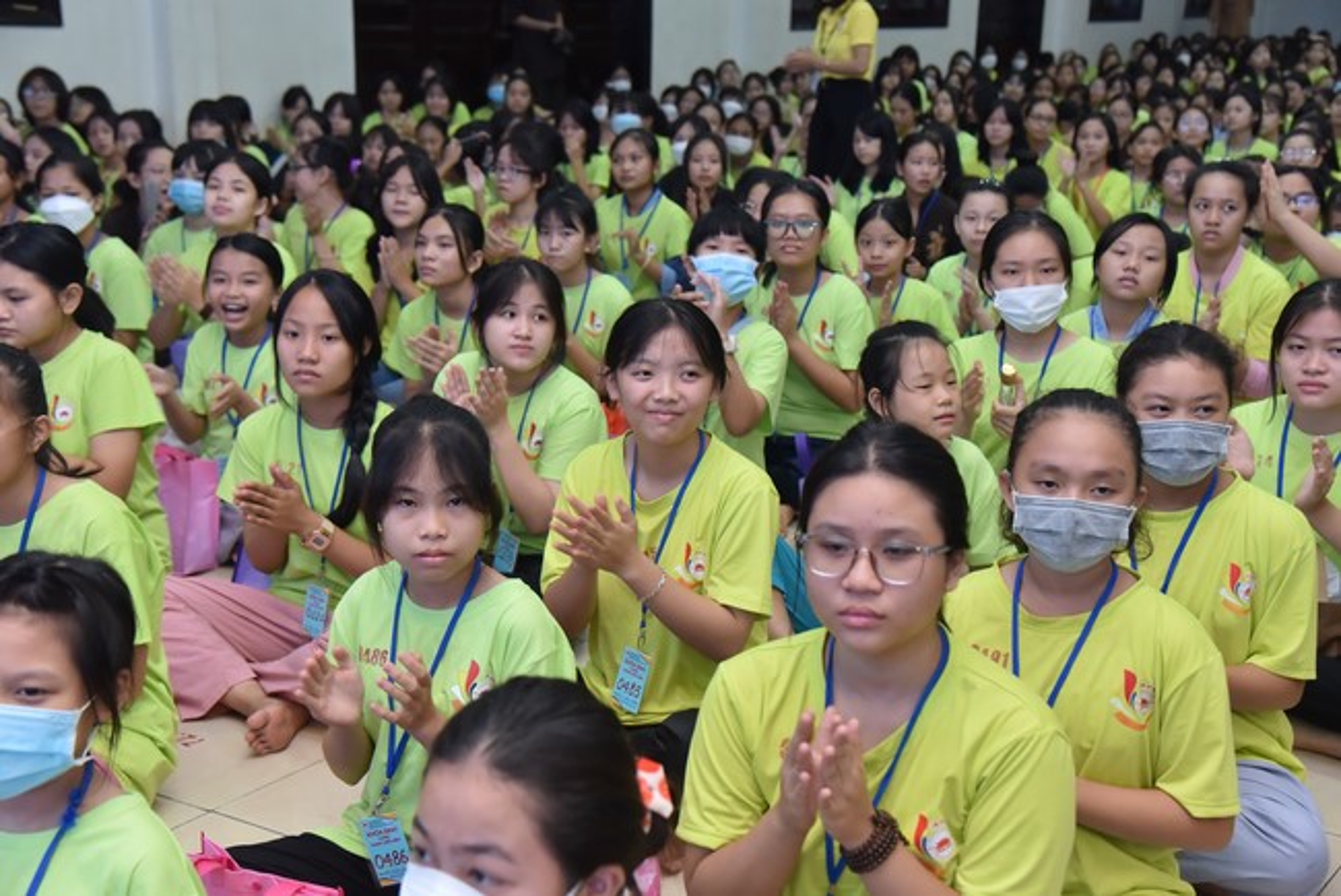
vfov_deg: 27.0
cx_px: 670
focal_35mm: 50
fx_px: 1863
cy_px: 448
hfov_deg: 39.6
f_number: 5
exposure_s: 1/125
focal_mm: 50
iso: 2000
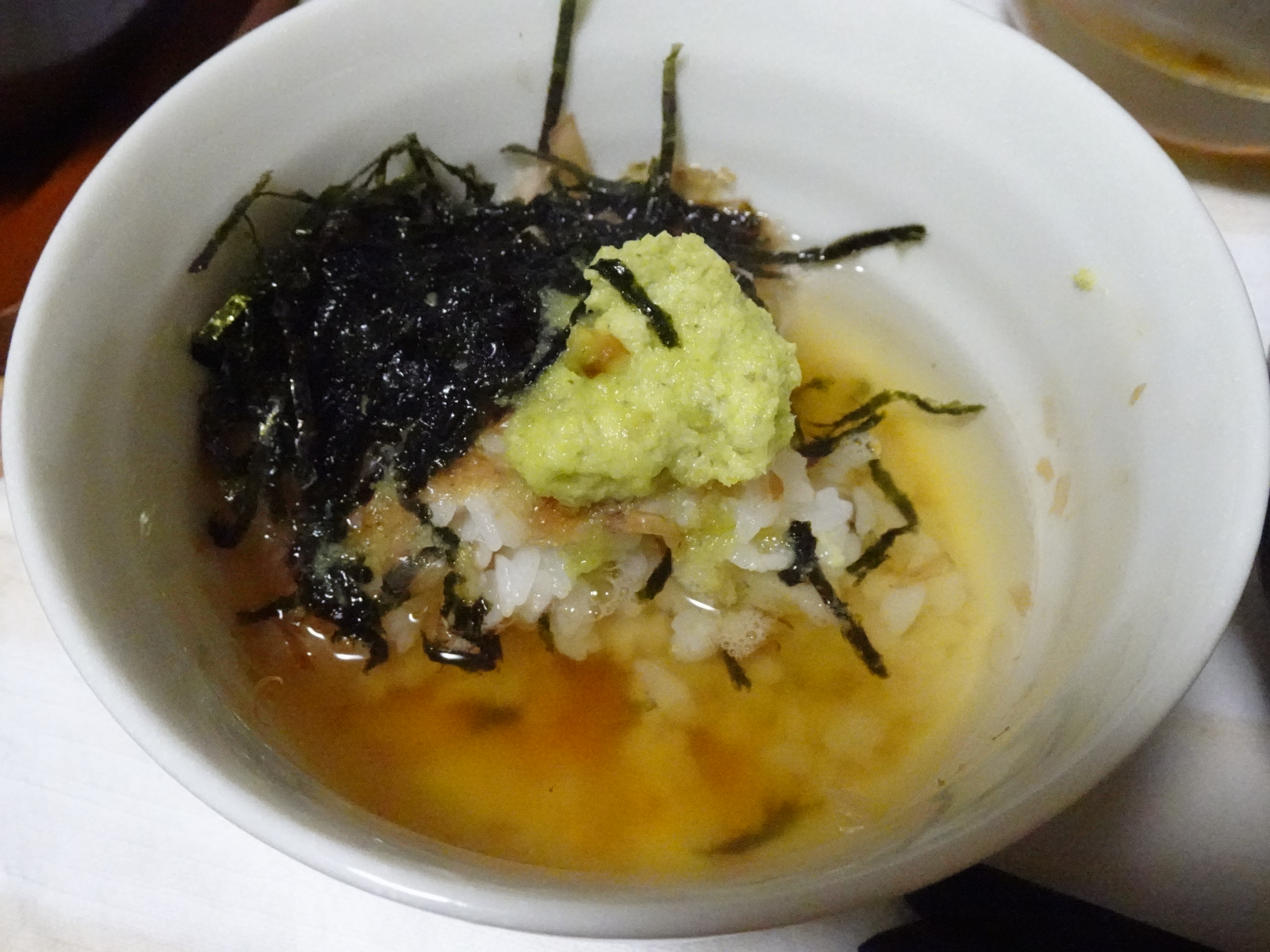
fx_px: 1247
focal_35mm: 34
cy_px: 476
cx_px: 635
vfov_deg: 41.8
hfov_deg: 54.0
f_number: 4
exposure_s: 1/200
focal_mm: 5.74
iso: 3200
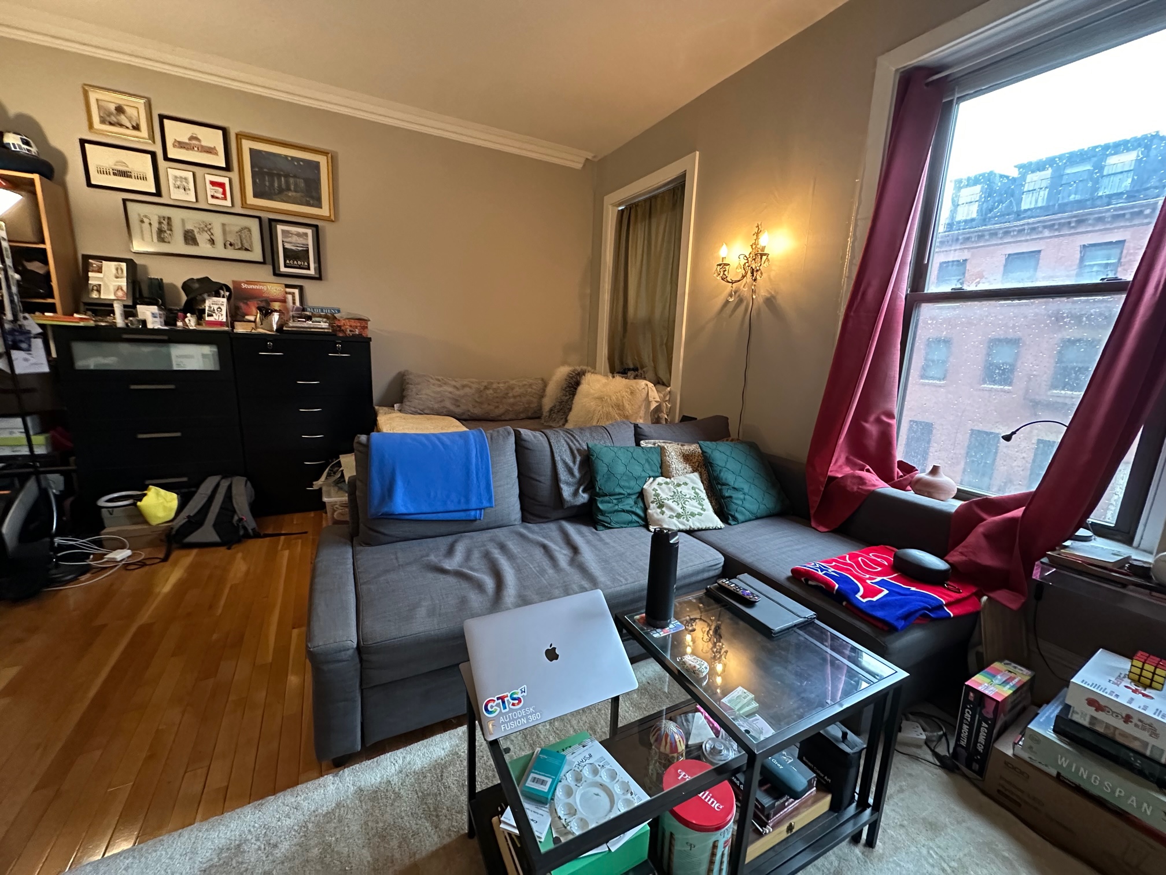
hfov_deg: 102.1
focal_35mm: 14
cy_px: 438
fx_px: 472
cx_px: 583
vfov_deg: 85.7
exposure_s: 1/40
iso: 800
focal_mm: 2.22
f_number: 2.2
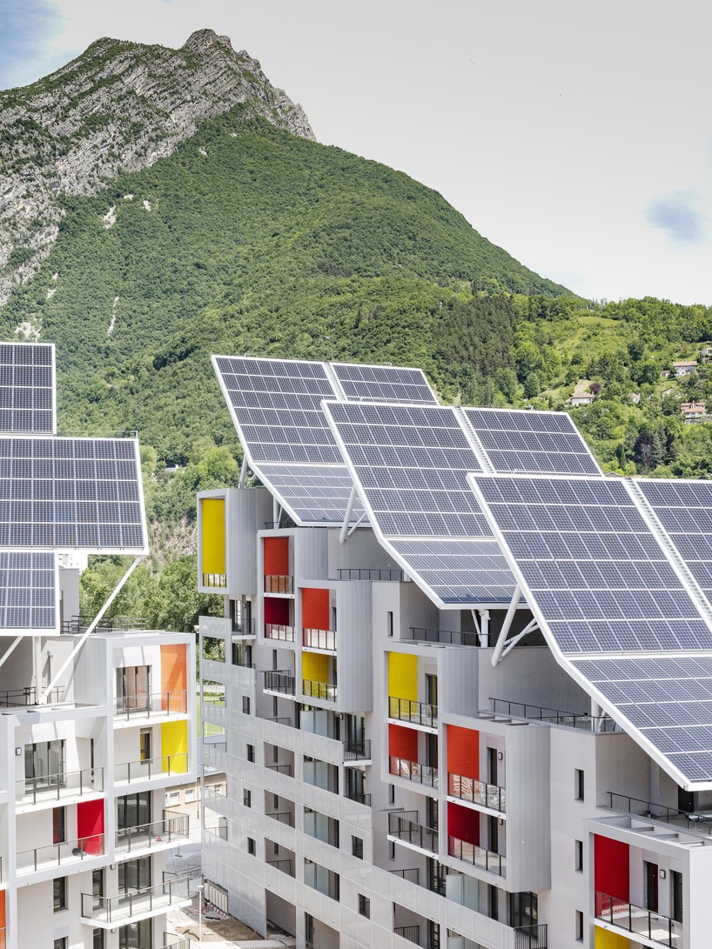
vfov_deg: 55.4
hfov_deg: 42.9
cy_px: 474
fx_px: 905
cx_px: 356
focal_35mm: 33
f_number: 11
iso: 400
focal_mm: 41.1
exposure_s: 1/400
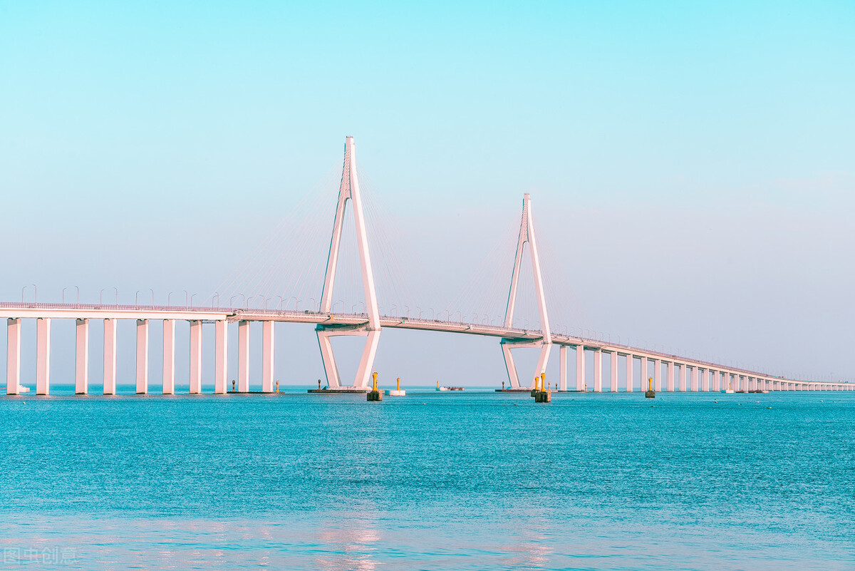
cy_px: 286
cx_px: 428
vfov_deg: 17.1
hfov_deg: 25.4
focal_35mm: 80
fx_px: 1901
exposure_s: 1/125
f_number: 11
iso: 320
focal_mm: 80
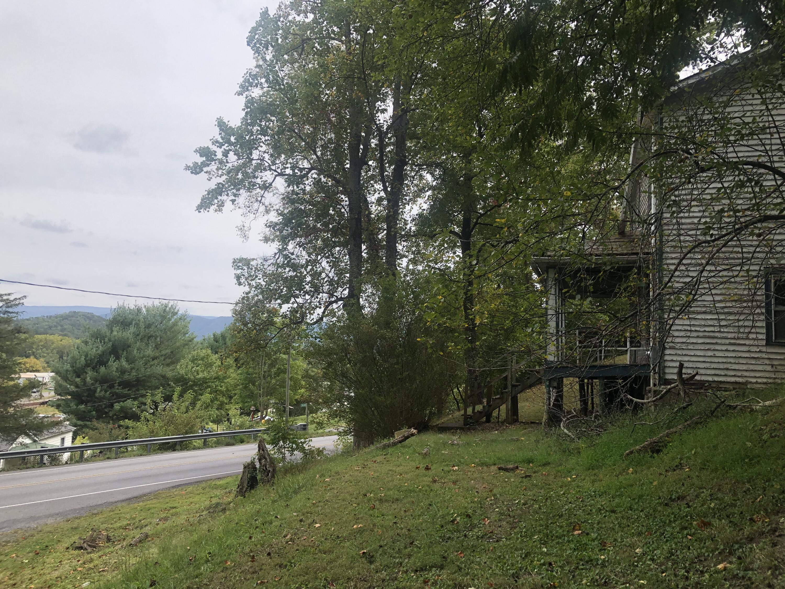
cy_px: 294
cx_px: 392
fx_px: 635
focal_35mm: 28
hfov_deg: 63.4
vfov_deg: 49.7
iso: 20
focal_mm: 3.99
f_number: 1.8
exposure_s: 1/1033
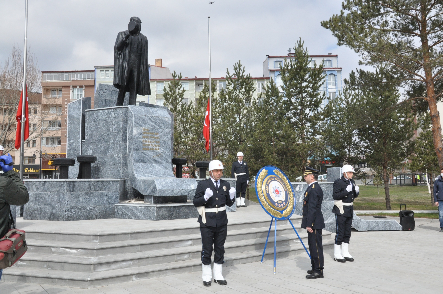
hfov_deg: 57.3
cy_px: 147
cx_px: 222
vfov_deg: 39.9
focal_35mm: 33
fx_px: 406
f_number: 14
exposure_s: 1/800
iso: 800
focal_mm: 22
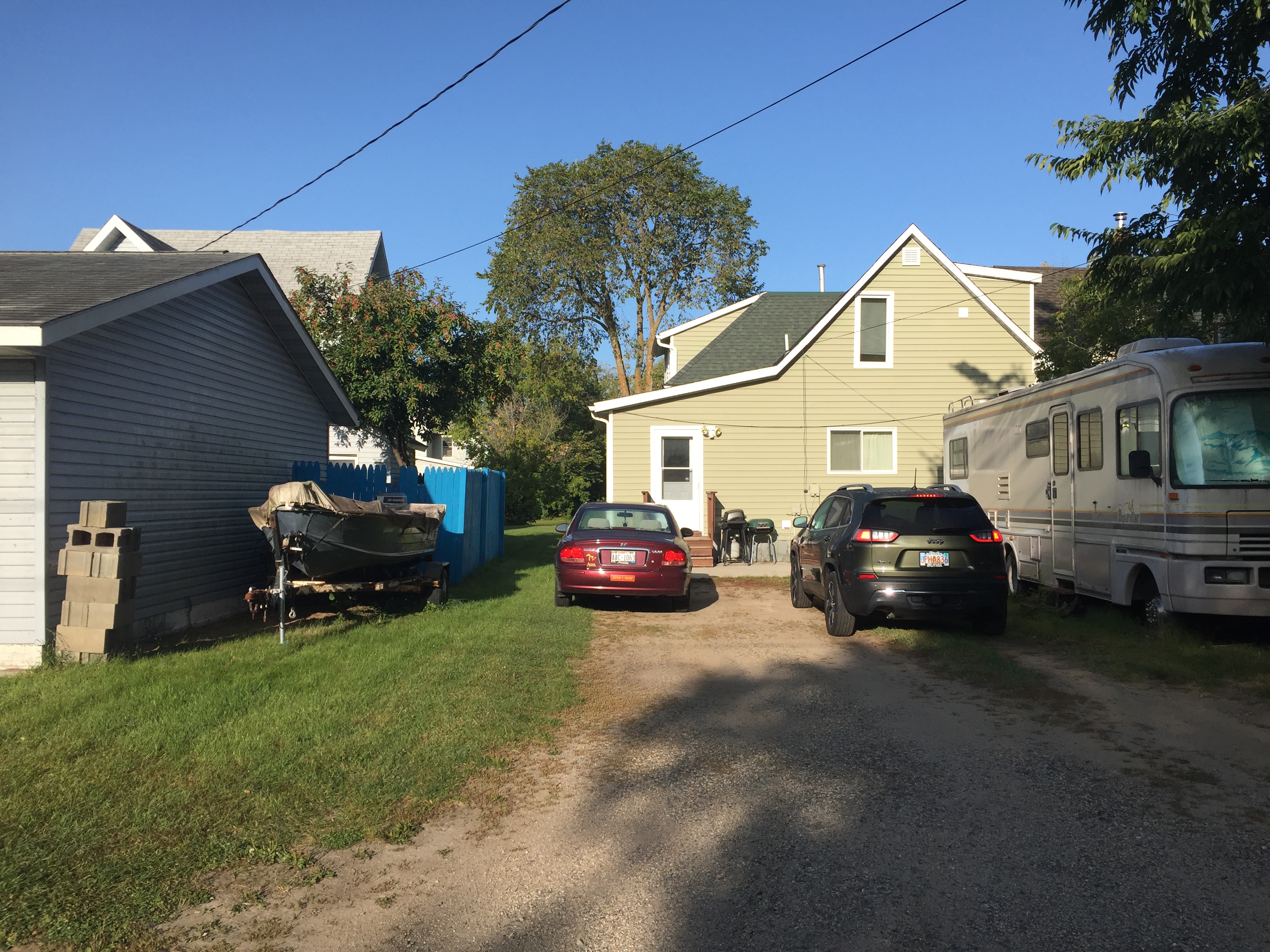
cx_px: 635
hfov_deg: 61.7
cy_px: 476
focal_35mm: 29
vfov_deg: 48.2
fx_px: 1064
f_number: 2.2
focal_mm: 4.15
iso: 32
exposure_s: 1/1412
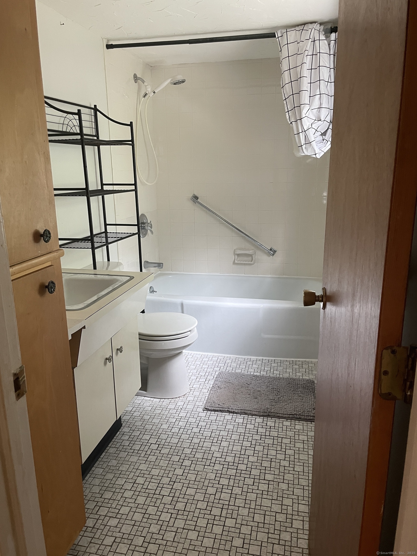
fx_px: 418
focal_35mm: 26
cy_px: 278
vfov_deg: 67.3
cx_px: 208
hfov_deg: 53.1
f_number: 1.6
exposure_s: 1/60
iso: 250
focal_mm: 4.2
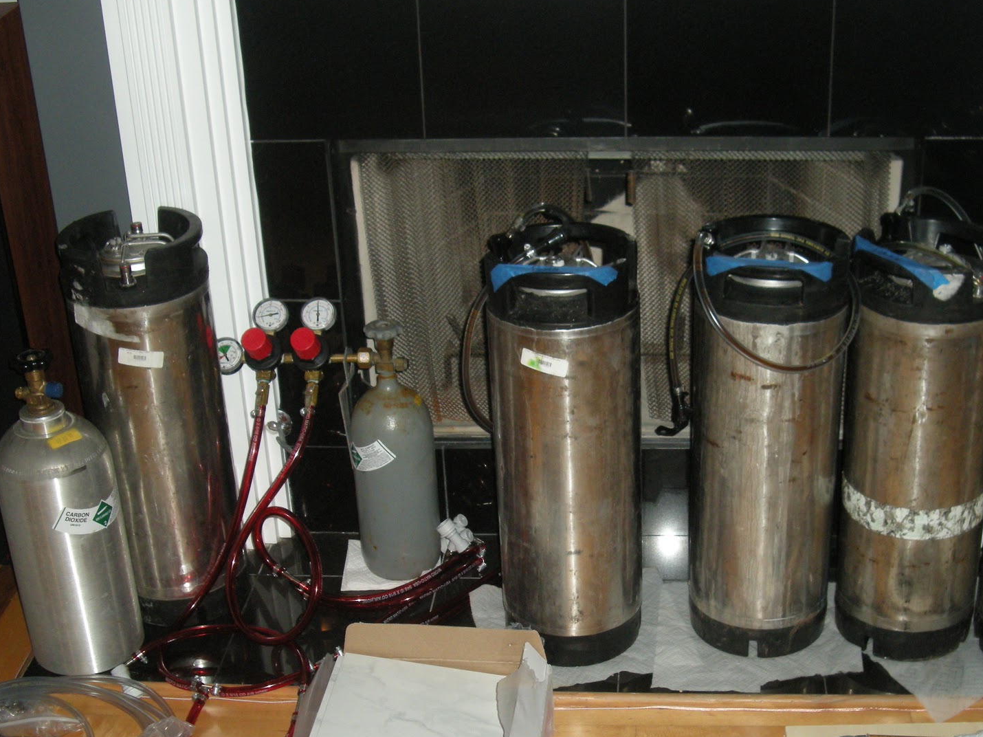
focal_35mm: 53
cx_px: 602
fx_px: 1505
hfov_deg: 36.0
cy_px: 452
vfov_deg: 27.4
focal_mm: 7.9
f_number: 2.8
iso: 223
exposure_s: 1/60
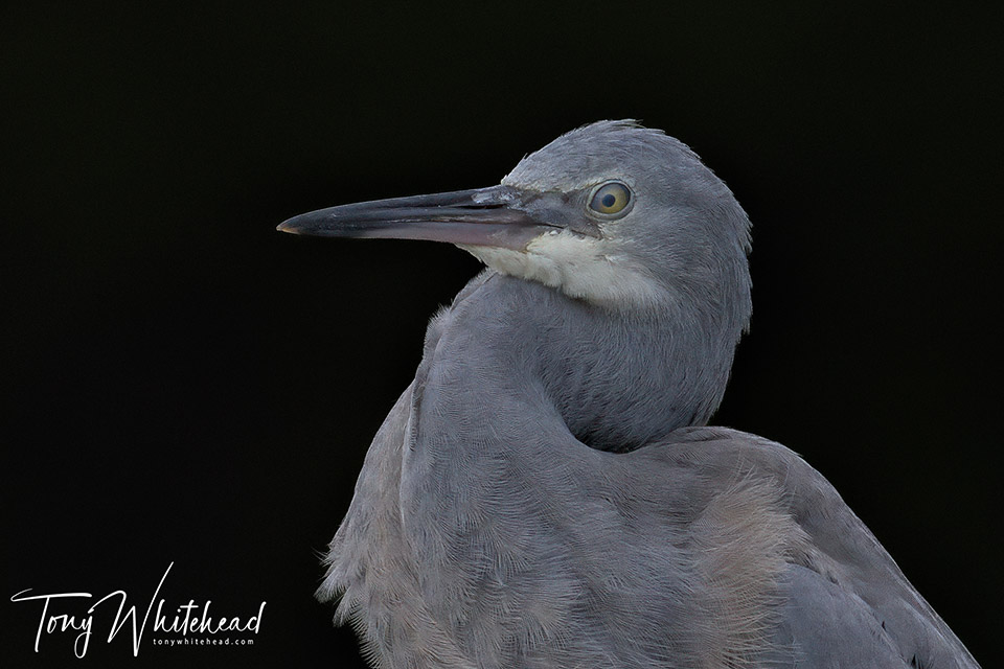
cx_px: 502
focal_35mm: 400
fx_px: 11155
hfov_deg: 5.2
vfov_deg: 3.4
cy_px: 334
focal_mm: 400
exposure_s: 1/1000
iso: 1600
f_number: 8
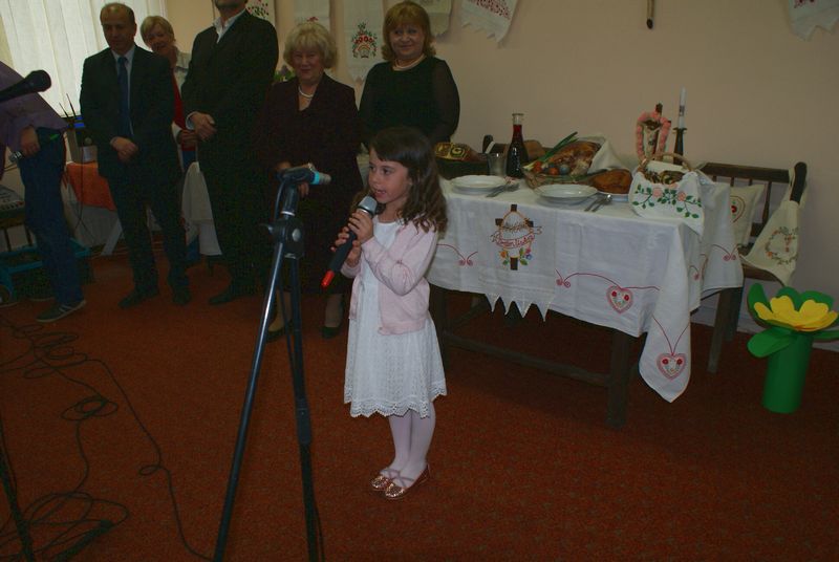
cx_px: 420
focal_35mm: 27
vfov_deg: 48.1
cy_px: 281
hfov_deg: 67.3
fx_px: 630
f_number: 5.6
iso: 400
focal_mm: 18
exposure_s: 1/60
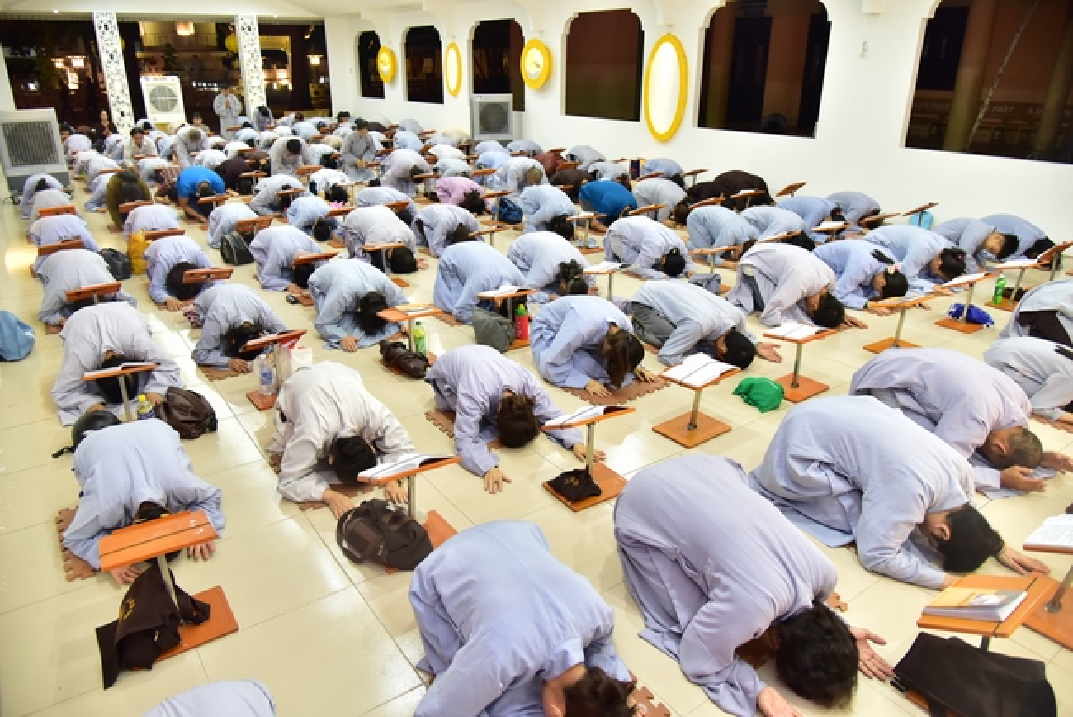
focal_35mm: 24
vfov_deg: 53.2
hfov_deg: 73.7
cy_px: 358
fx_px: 716
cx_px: 536
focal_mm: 24
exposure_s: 1/25
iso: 1000
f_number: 4
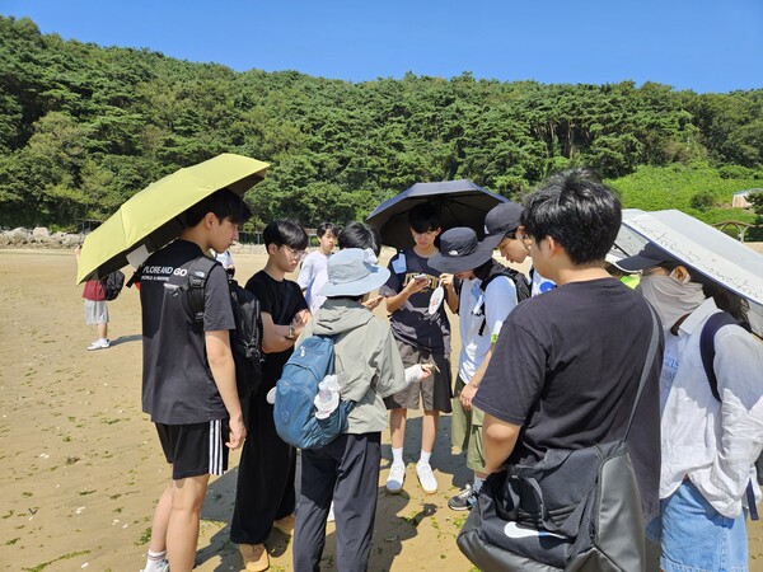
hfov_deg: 73.9
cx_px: 382
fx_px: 507
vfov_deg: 58.9
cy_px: 286
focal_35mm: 23
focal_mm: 5.4
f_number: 1.8
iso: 25
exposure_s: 1/965
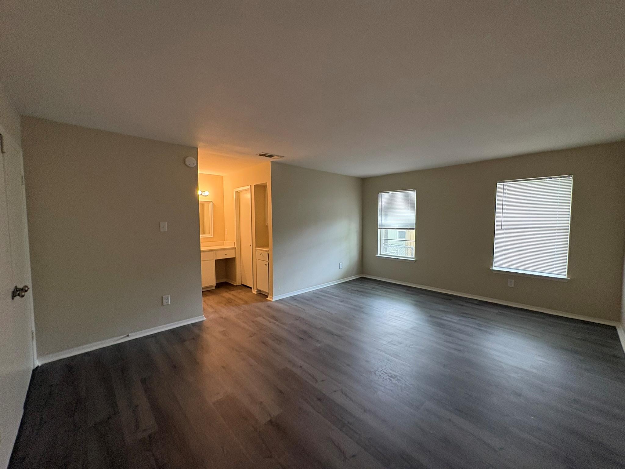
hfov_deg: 102.1
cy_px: 234
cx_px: 312
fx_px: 253
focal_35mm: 14
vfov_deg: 85.7
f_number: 2.2
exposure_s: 1/60
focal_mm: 2.22
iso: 200
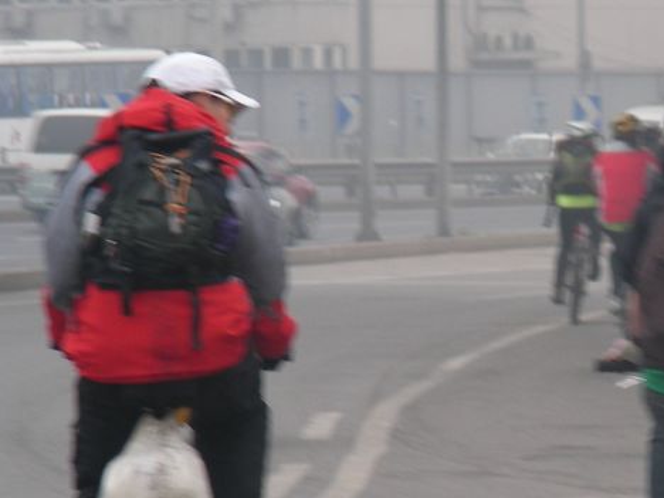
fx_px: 7865
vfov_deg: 3.6
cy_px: 338
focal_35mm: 410
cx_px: 616
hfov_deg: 4.8
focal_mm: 32.7
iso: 50
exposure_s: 1/63.1
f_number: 3.5
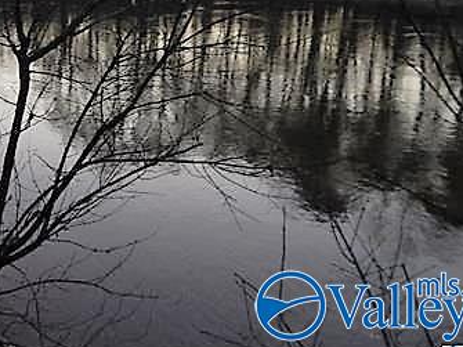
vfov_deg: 32.6
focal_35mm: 42
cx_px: 82
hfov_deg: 42.4
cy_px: 35
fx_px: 562
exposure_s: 1/30
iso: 400
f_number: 3
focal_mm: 4
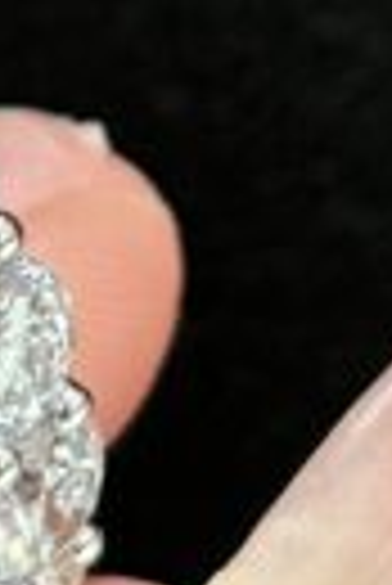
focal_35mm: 333
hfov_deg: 4.1
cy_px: -112
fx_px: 5424
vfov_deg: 6.1
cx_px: -180
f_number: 1.6
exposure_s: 1/100
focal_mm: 5.96
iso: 32
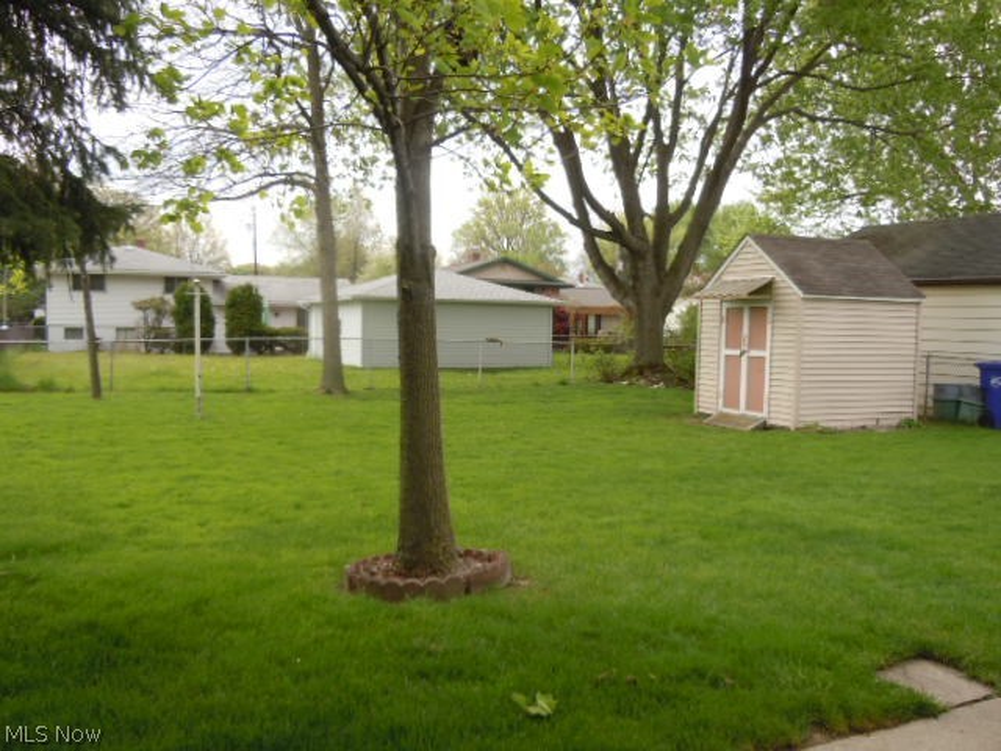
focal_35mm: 30
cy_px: 376
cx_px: 500
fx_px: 868
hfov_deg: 60.0
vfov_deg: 46.8
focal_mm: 5.4
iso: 100
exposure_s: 1/320
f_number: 3.5
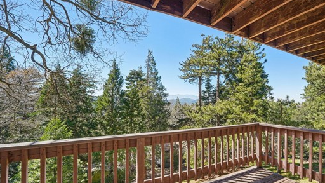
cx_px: 199
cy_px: 98
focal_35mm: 17
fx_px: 147
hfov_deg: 94.3
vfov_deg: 63.8
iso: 100
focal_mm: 13
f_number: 9
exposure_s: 1/100
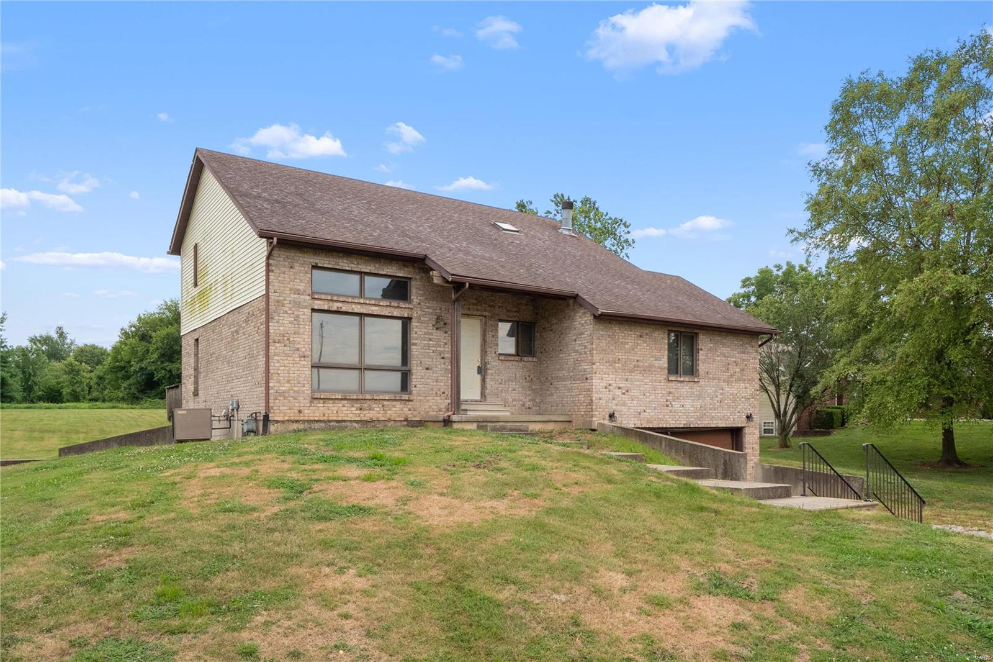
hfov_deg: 73.8
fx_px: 662
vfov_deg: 53.1
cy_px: 331
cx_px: 496
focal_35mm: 24
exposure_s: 1/320
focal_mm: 12
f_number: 9
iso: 400
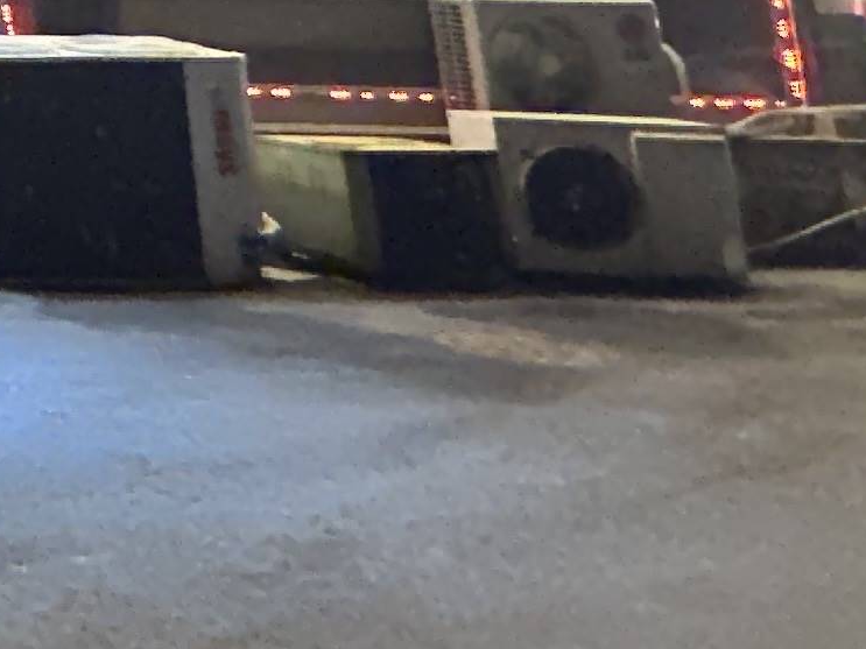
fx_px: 1901
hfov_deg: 16.5
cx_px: -1021
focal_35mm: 76
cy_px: -515
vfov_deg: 16.3
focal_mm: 2.22
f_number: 2.2
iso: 400
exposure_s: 1/60
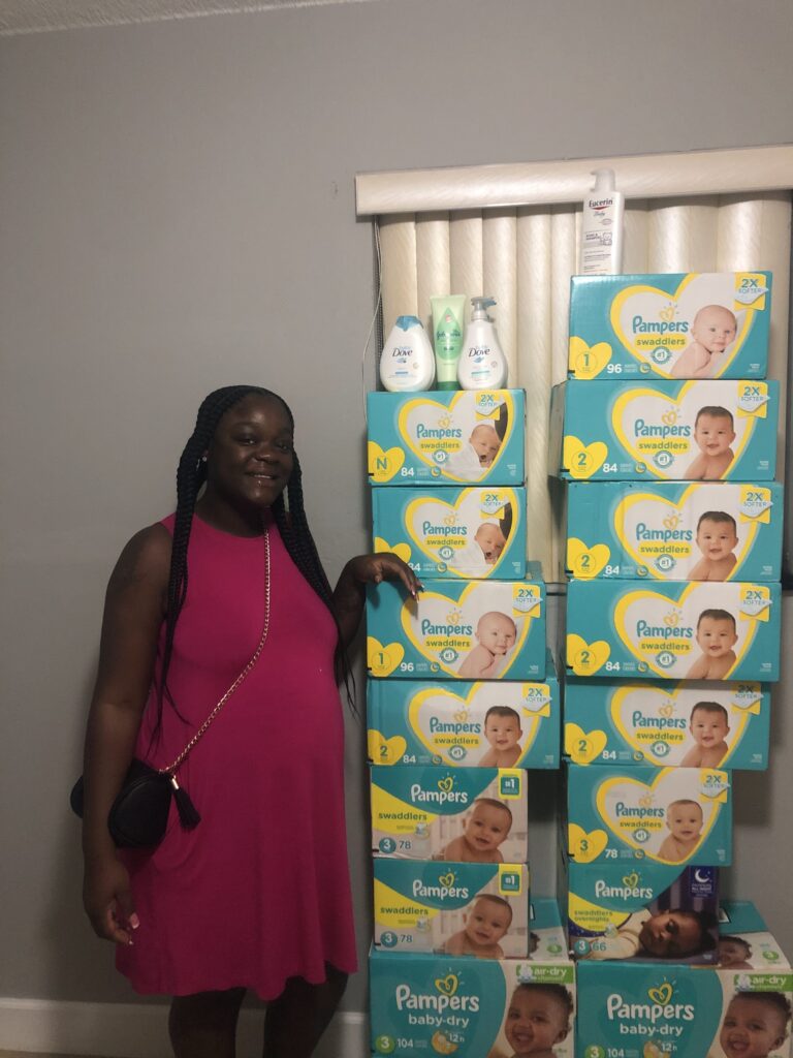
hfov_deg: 49.7
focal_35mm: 28
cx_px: 396
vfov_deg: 63.4
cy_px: 529
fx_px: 855
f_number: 1.8
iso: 100
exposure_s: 1/11
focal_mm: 3.99
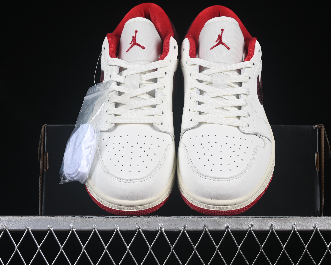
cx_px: 178
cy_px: 133
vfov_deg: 18.1
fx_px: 833
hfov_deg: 22.5
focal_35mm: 85
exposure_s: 1/80
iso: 160
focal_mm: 50
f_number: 8
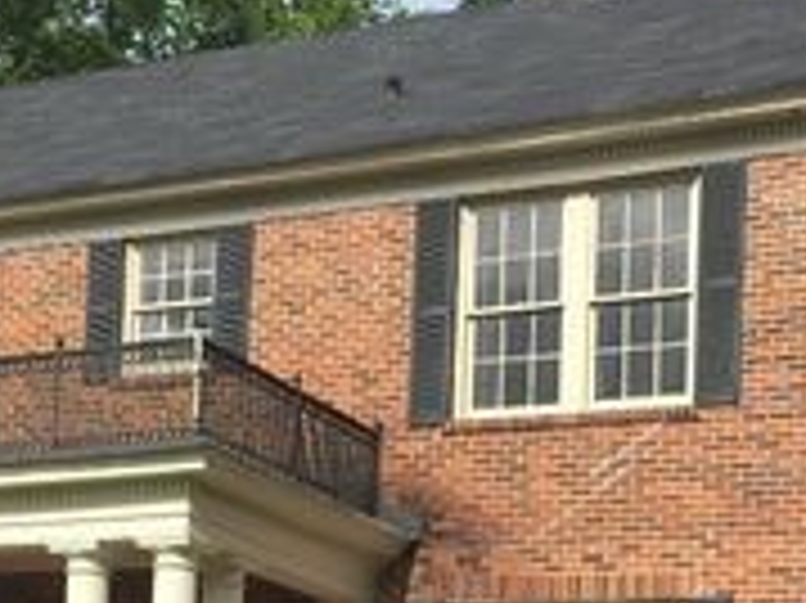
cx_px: 347
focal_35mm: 81
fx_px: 1885
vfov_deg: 17.4
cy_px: 713
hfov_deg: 24.1
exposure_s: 1/1479
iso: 25
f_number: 2.2
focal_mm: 4.15
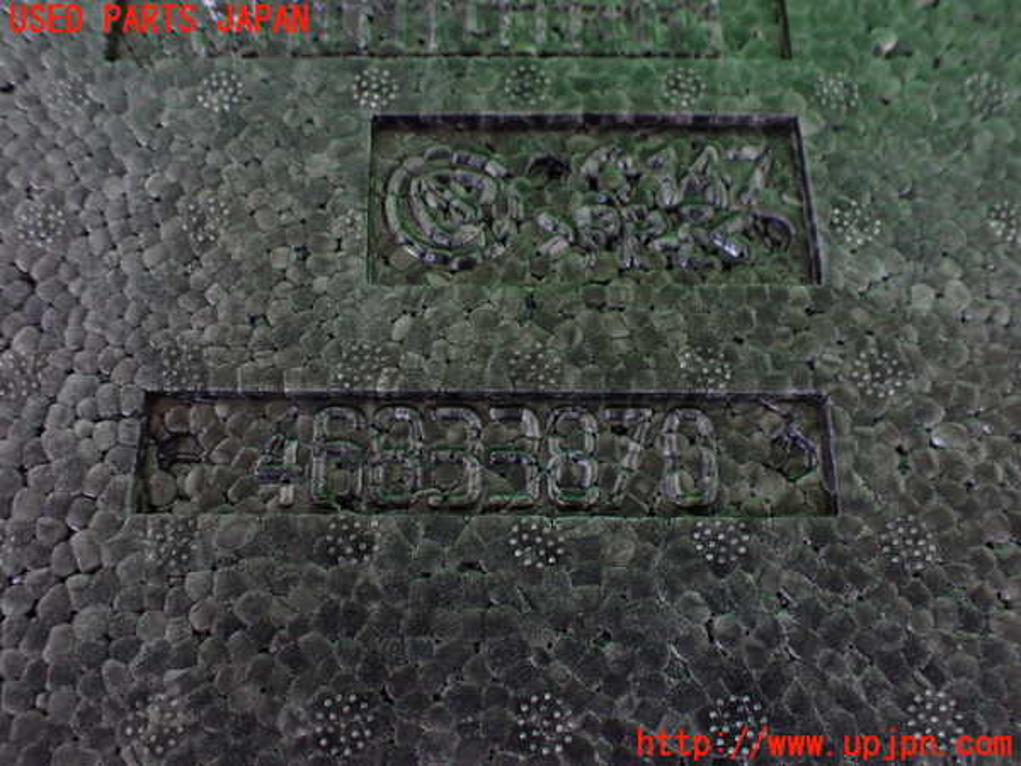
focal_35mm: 30
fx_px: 885
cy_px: 383
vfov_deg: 46.8
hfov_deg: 60.0
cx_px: 510
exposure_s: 1/50
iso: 800
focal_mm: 5.4
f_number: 2.3
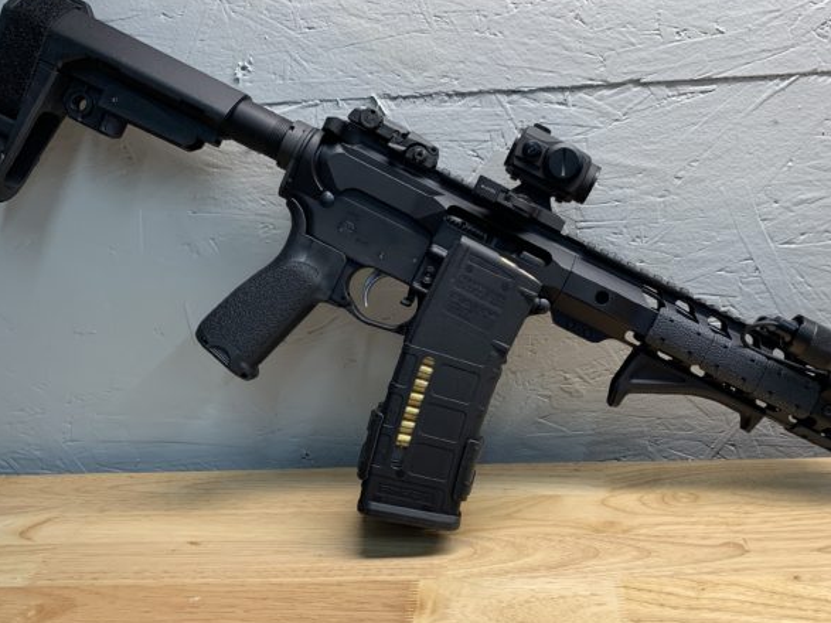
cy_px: 345
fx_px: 816
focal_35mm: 34
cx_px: 470
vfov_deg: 41.7
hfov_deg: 53.8
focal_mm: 4.25
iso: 64
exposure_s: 1/120
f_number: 1.8
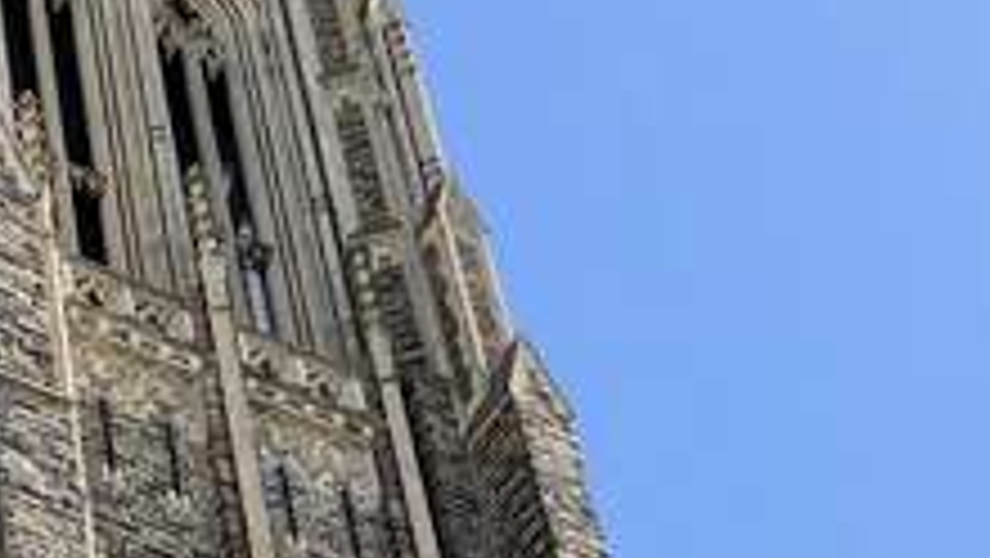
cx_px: -117
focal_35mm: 111
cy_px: 990
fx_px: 2915
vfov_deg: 10.3
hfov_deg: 18.5
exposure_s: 1/1104
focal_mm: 3.99
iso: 20
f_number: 1.8
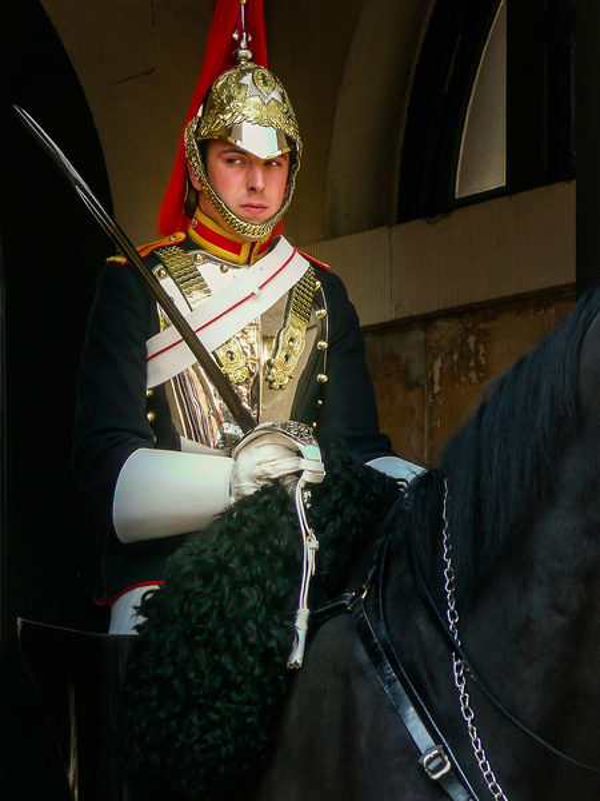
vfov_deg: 13.8
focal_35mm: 143
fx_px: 3305
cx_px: 300
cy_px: 400
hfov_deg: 10.4
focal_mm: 19.5
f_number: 4.7
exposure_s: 1/80
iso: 100
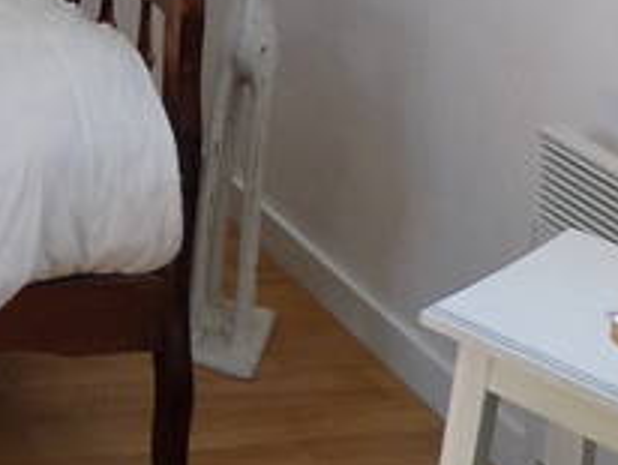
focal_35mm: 88
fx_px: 1573
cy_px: -408
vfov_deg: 14.5
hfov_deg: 19.2
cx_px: -330
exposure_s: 1/80
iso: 80
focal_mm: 4
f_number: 3.1
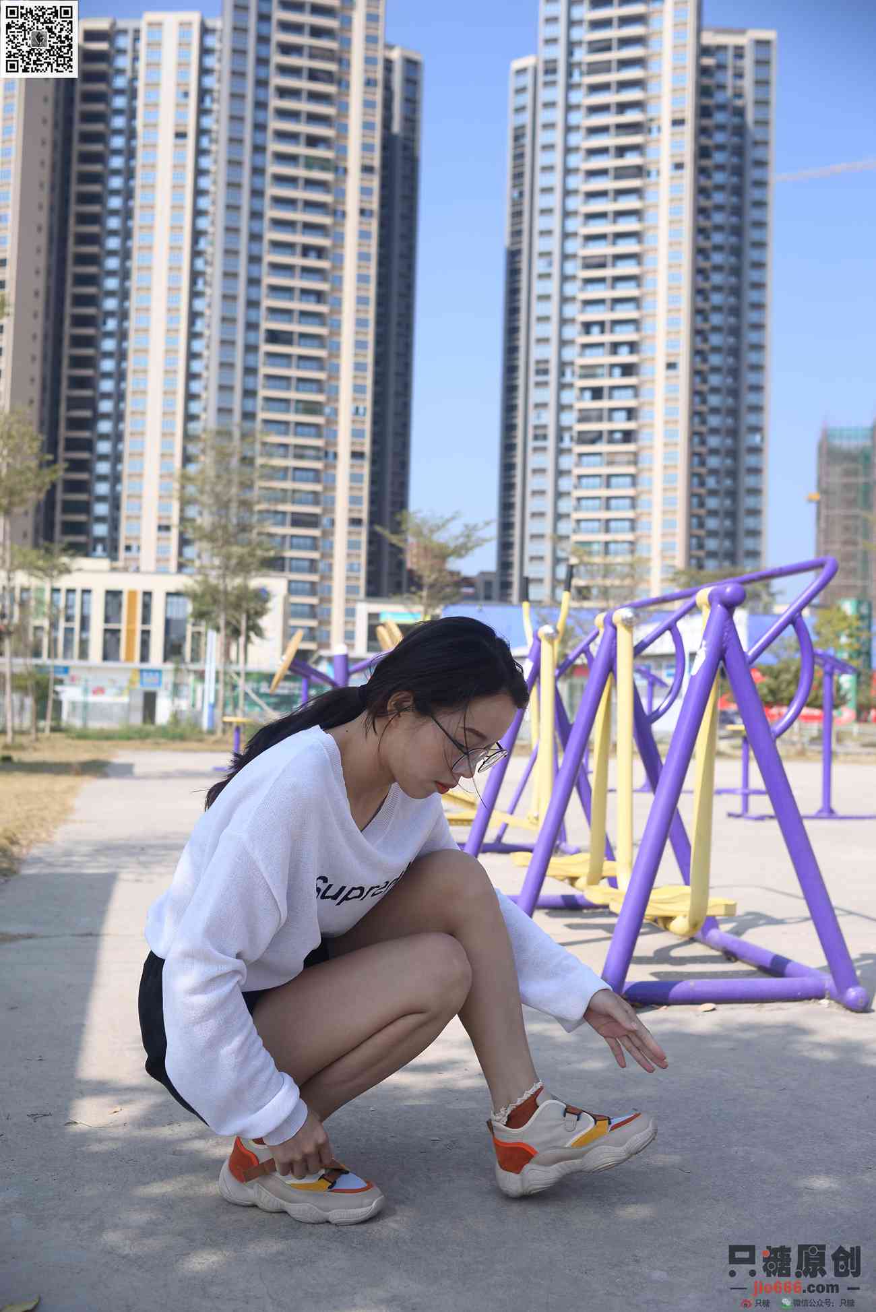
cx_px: 438
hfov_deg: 37.9
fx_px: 1276
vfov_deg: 54.4
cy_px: 656
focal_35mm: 35
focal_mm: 35
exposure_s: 1/1000
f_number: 5.6
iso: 160
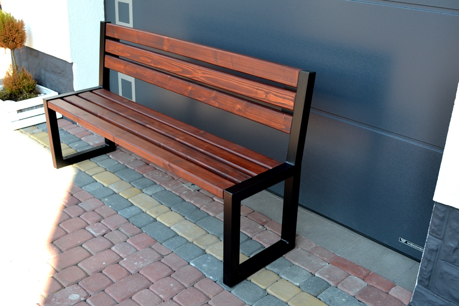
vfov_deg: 34.2
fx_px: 497
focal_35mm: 39
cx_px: 230
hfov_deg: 49.5
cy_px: 153
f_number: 5.6
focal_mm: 26
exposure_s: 1/125
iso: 320
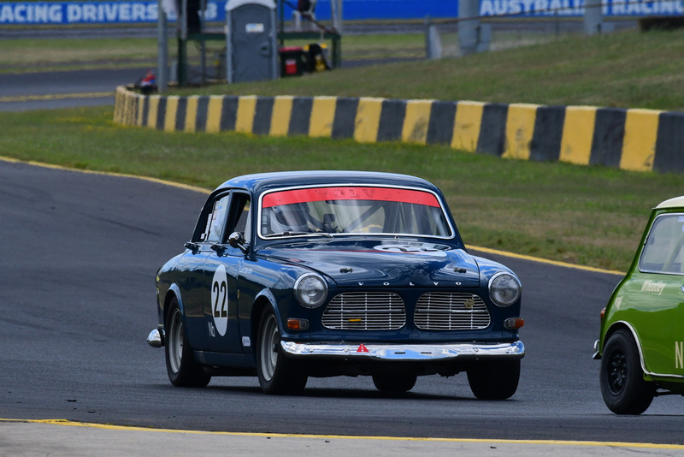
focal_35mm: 750
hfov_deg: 2.7
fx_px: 14254
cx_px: 342
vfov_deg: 1.8
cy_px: 228
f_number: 13
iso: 640
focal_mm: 500
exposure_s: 1/640
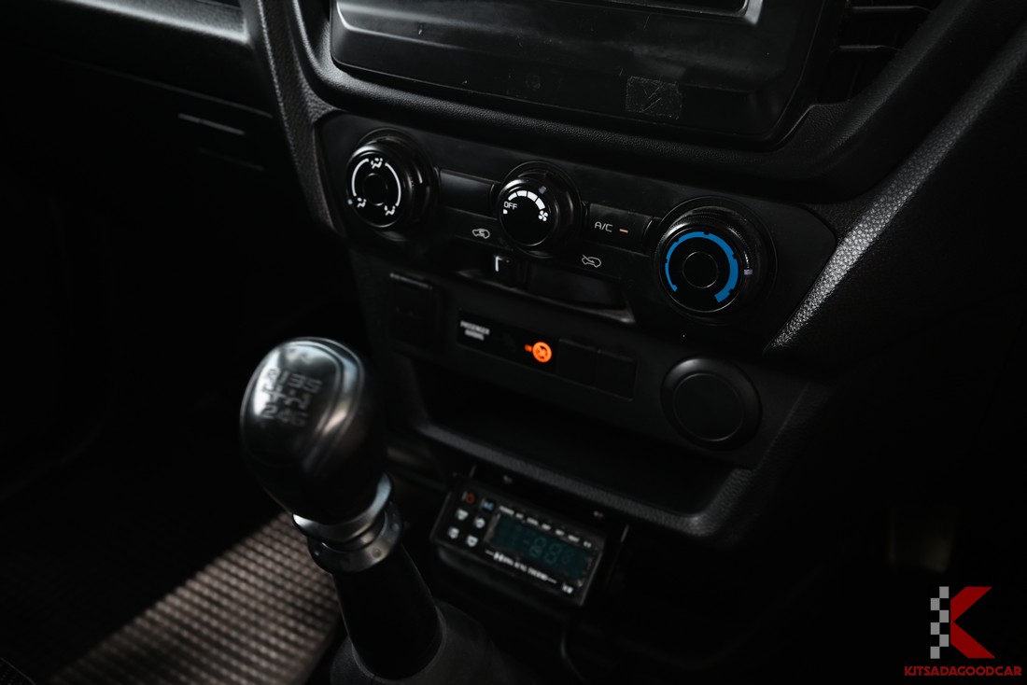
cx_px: 514
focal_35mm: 33
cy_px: 342
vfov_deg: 40.0
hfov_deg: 57.2
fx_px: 942
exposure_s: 1/30
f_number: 5.6
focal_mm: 33
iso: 400
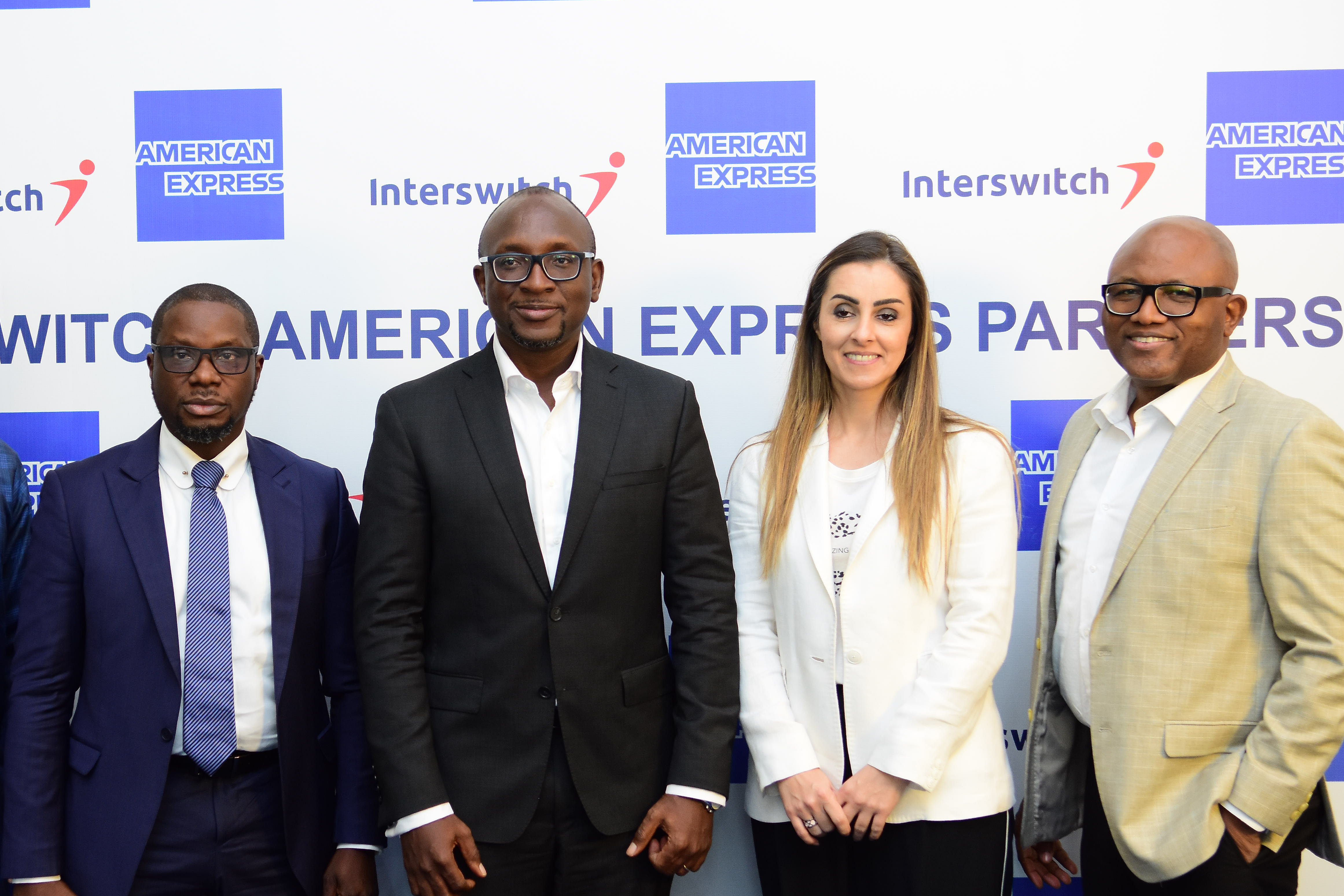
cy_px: 538
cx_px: 535
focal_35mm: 62
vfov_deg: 21.9
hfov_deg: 32.3
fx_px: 2315
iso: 1000
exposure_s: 1/250
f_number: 3.5
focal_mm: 32
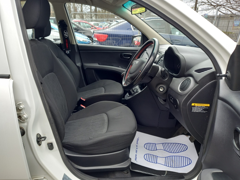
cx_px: 118
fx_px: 180
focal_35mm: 26
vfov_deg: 53.1
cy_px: 88
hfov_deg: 67.3
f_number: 2
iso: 50
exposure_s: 1/60
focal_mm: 4.6
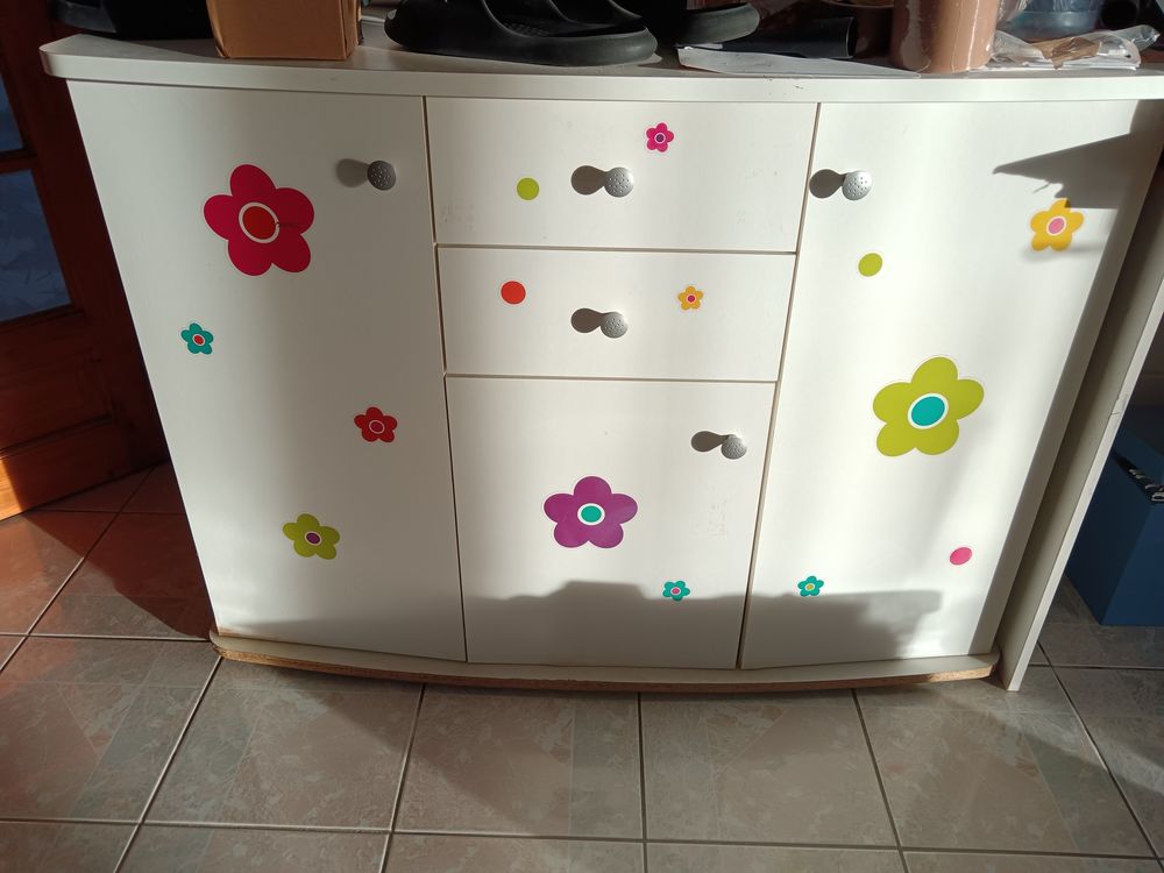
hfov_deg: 65.3
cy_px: 436
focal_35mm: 27
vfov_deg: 51.4
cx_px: 582
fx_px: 908
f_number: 1.9
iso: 175
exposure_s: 1/100
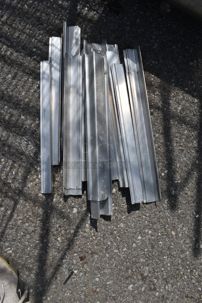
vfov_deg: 67.3
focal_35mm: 27
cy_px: 152
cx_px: 101
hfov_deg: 48.0
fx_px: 227
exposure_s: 1/400
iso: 100
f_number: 10
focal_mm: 18
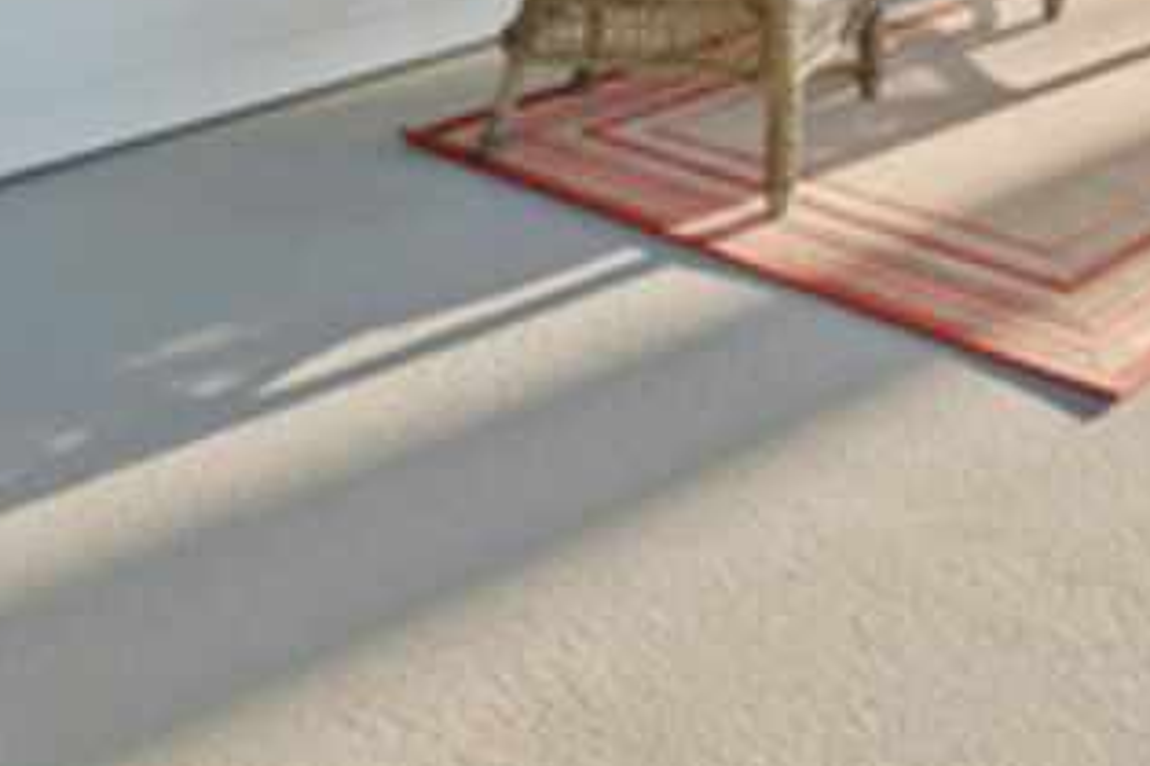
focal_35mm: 57
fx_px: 1820
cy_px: -432
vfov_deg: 20.0
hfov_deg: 34.3
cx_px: 875
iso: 125
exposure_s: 1/30
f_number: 2.8
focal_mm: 14
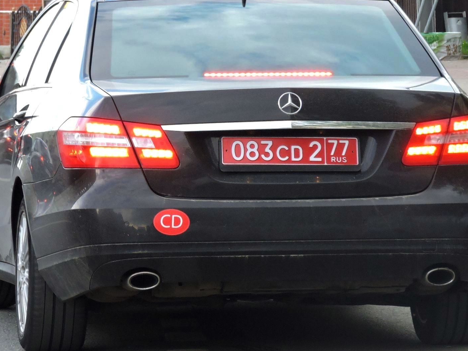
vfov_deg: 3.9
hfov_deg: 5.1
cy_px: 120
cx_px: 188
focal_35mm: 385
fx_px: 5205
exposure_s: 1/125
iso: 400
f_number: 5.5
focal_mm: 48.4
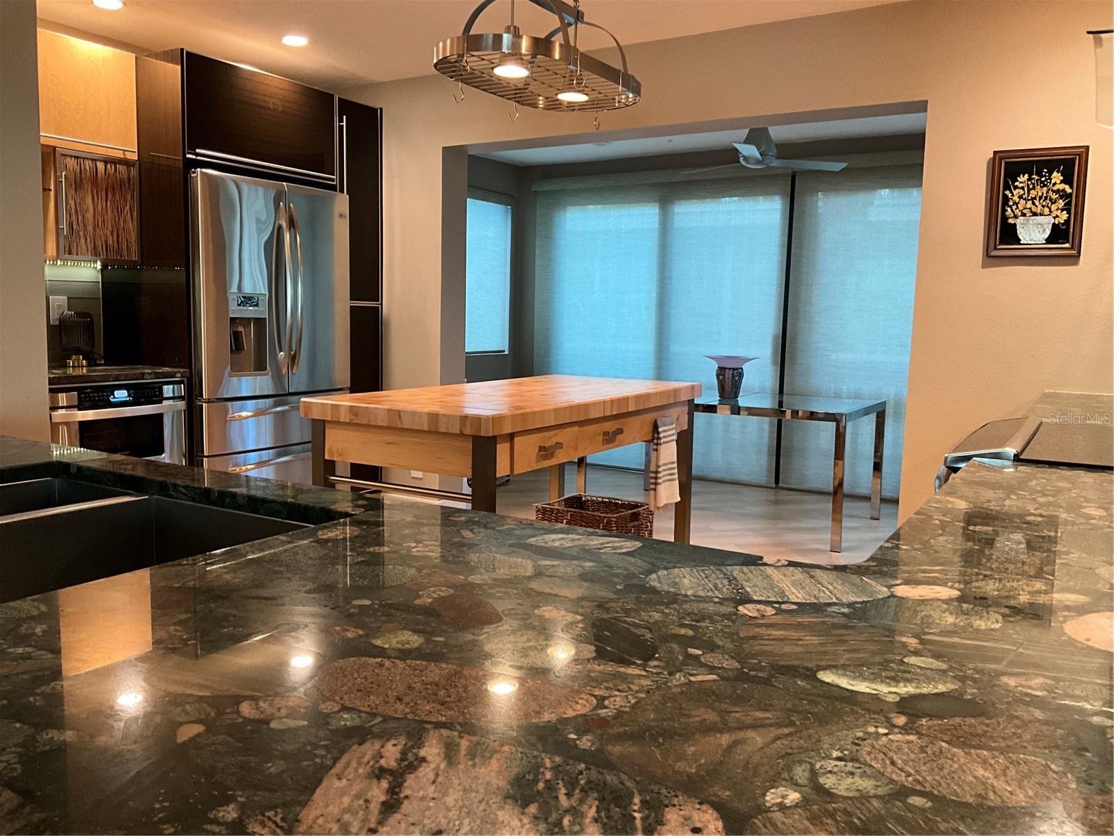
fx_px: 933
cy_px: 418
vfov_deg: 48.2
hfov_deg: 61.7
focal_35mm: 29
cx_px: 557
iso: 200
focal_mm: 3
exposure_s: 1/60
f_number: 1.8
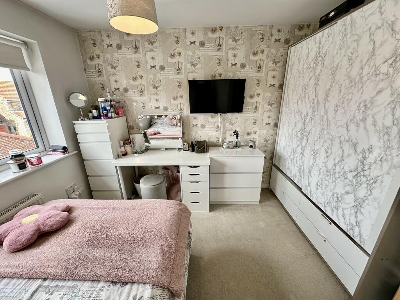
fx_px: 162
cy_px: 150
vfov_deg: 85.7
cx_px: 200
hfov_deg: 102.1
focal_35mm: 14
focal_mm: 2.22
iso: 64
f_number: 2.2
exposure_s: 1/99
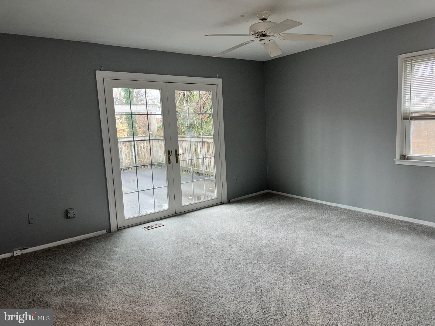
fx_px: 302
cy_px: 163
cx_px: 218
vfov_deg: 56.8
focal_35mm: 24
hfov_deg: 71.6
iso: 100
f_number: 1.78
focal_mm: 6.76
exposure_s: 1/20
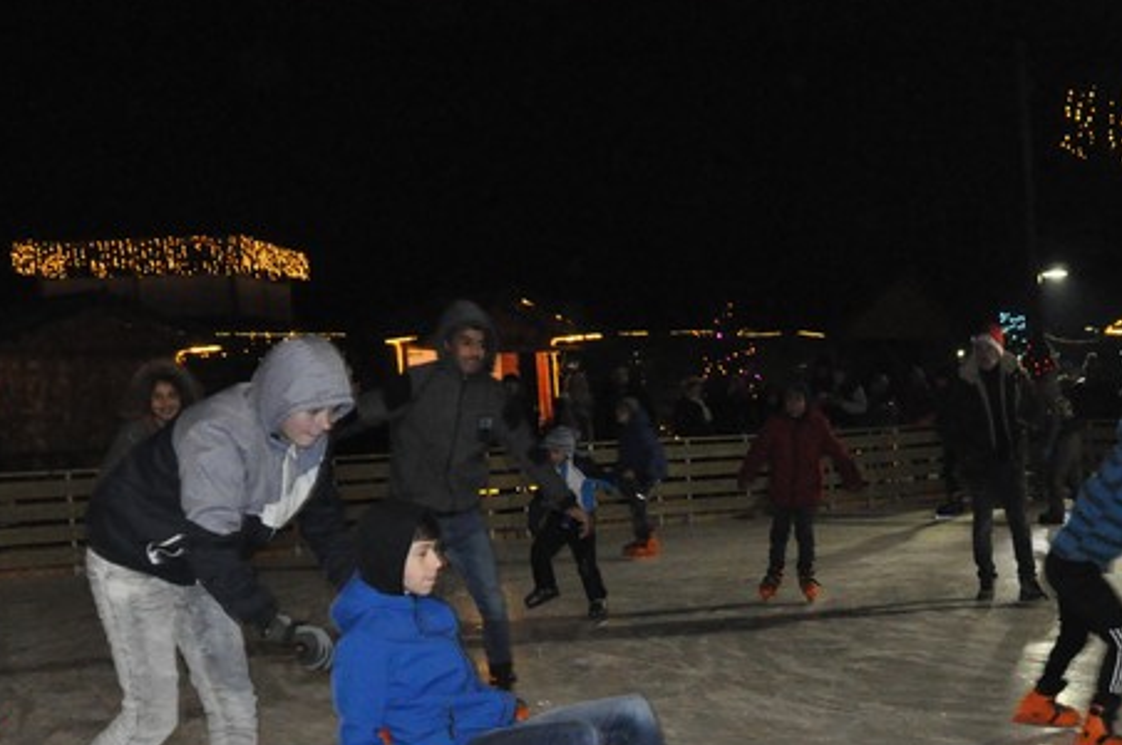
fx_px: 1525
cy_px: 659
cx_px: 832
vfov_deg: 26.6
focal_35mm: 49
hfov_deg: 39.4
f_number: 5
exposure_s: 1/80
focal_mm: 18
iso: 3200
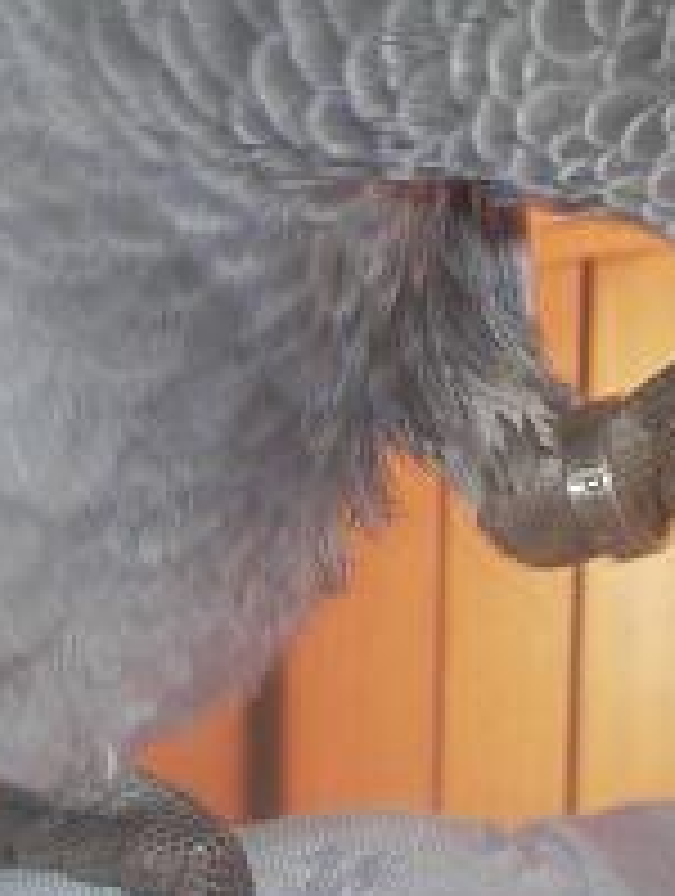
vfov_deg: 16.1
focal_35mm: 122
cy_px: 455
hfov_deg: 12.2
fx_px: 3162
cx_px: 410
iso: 100
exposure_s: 1/30
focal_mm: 6.3
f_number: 3.3
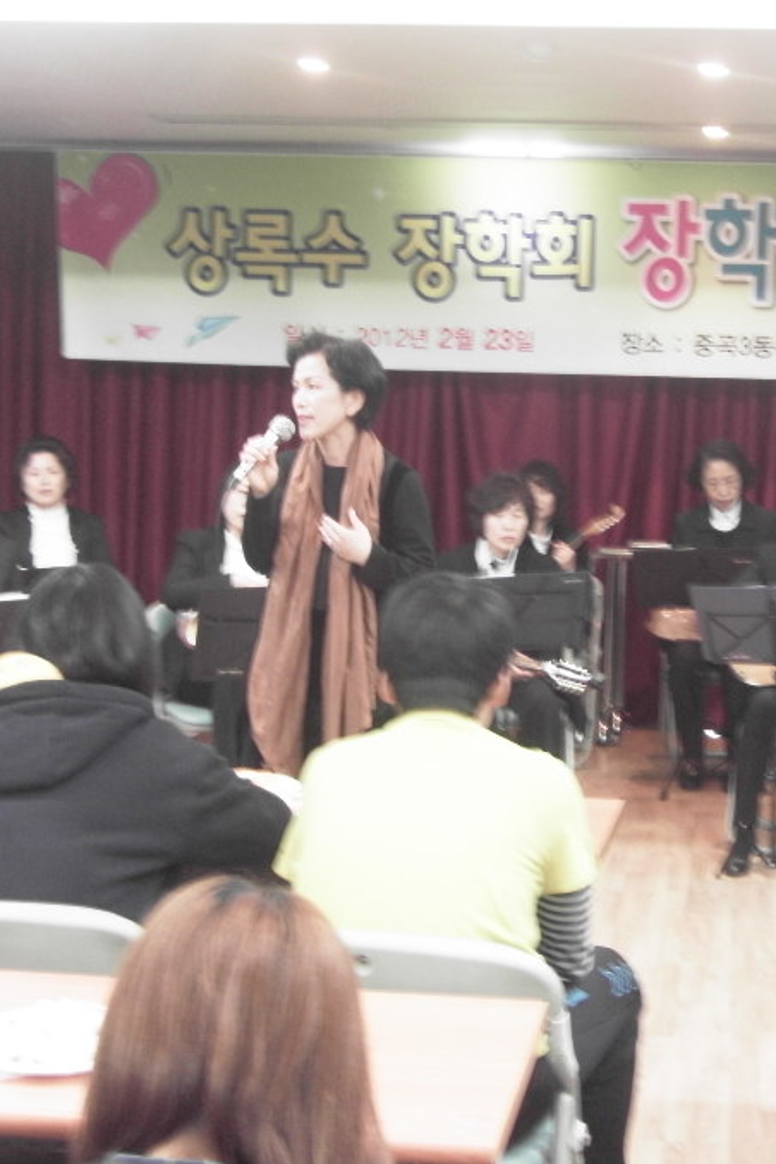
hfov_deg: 24.4
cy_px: 529
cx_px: 577
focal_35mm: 55
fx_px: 1778
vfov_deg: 36.2
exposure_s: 1/8
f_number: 3.3
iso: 200
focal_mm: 7.5
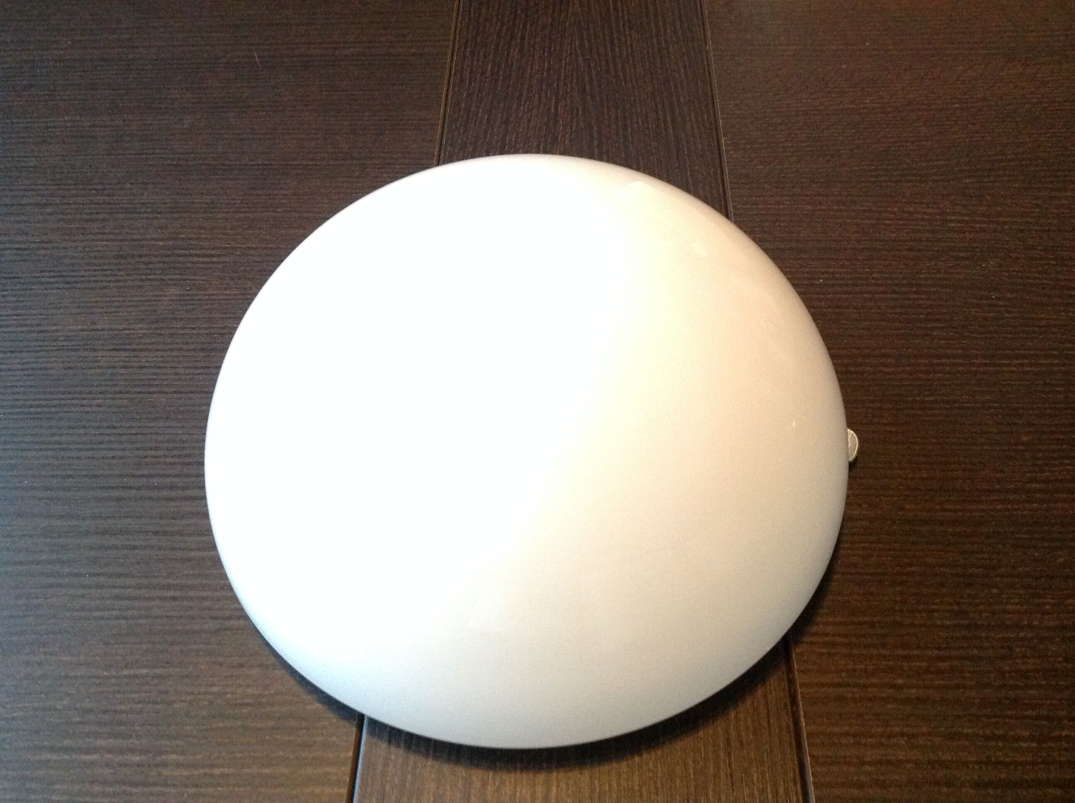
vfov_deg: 40.6
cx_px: 538
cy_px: 402
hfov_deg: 52.7
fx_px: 1085
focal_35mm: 35
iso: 500
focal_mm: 4.28
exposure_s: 1/17
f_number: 2.4
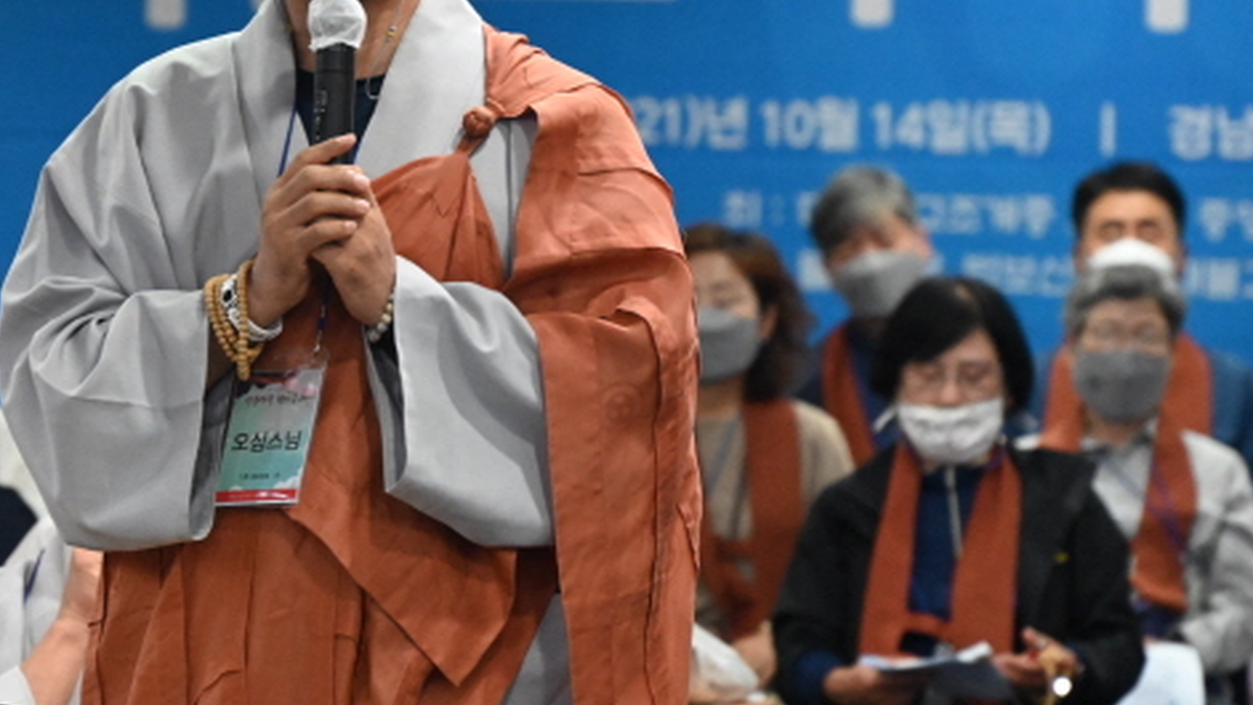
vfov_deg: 3.4
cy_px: 217
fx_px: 11829
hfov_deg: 6.1
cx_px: 444
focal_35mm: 356
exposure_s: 1/125
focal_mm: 200
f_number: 6.3
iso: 7200
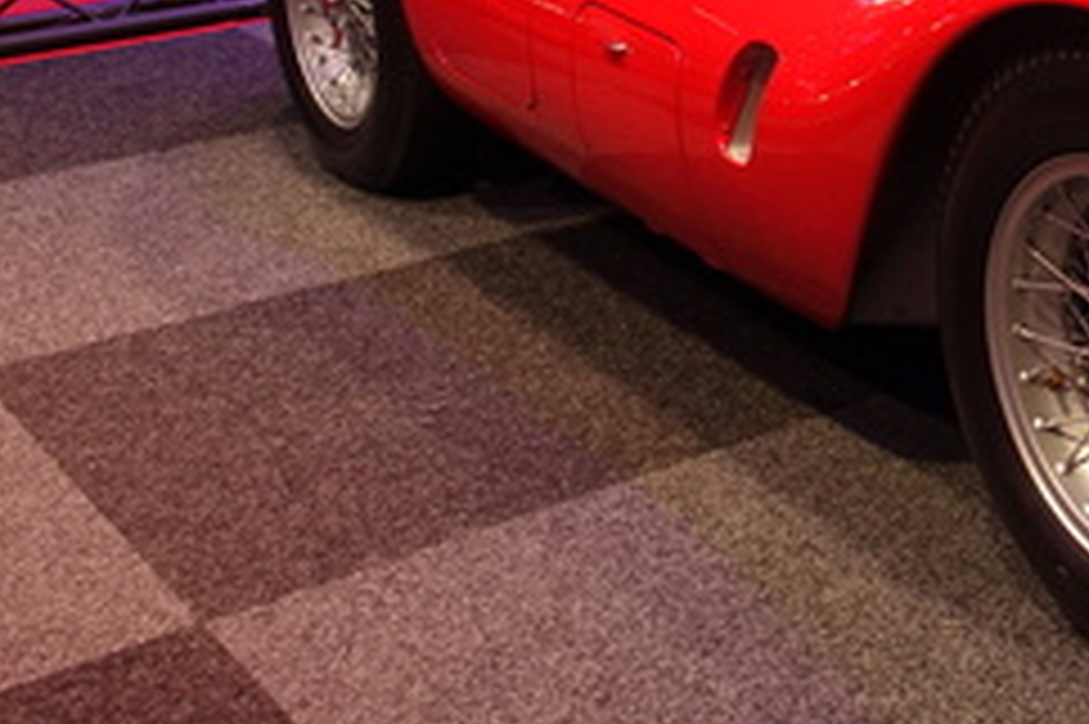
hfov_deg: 25.6
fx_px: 2176
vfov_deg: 18.2
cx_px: 1251
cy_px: -85
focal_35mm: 72
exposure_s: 1/30
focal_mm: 10.6
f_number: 2.5
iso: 200
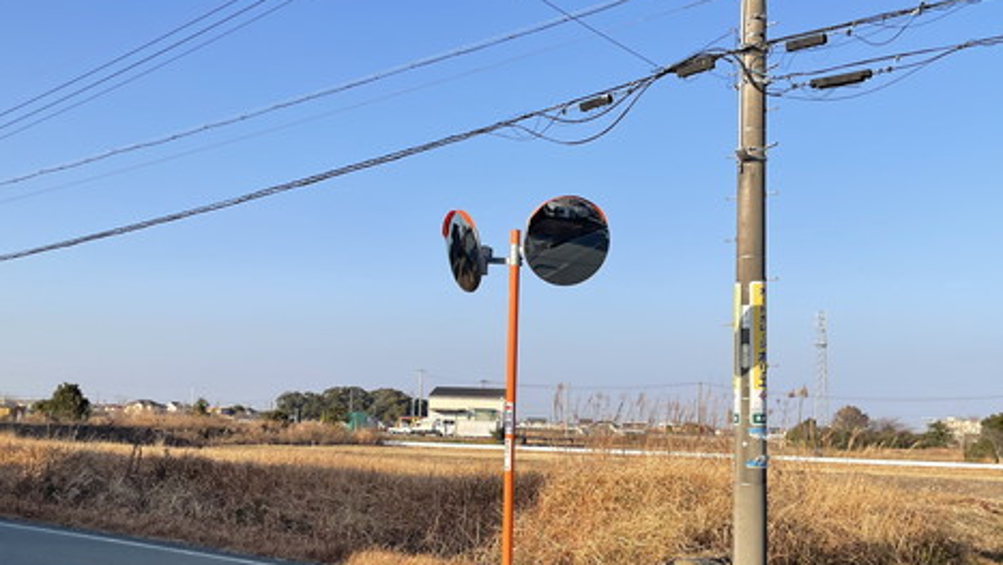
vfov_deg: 29.5
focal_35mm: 40
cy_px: 381
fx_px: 1064
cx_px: 393
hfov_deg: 50.1
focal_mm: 4.2
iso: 32
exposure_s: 1/2564
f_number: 1.6
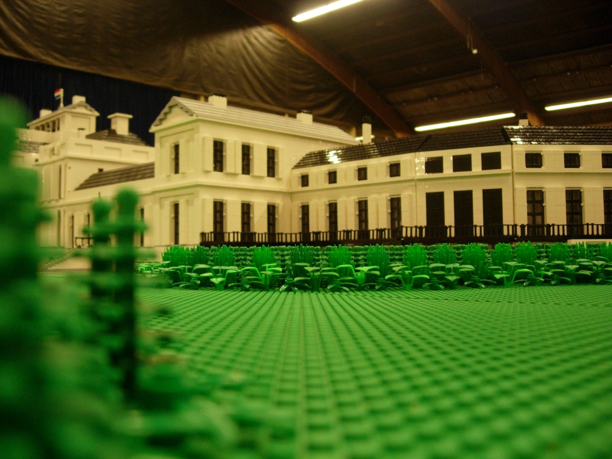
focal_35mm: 38
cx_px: 306
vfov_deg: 37.7
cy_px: 230
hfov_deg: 49.0
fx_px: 672
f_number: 2.8
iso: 200
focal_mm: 7.8
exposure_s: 1/13.8
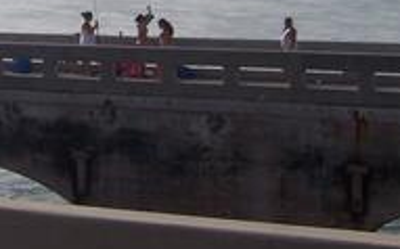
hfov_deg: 16.0
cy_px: -23
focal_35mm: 128
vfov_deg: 10.1
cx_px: -4
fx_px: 1394
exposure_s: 1/1000
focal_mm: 6
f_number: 4.8
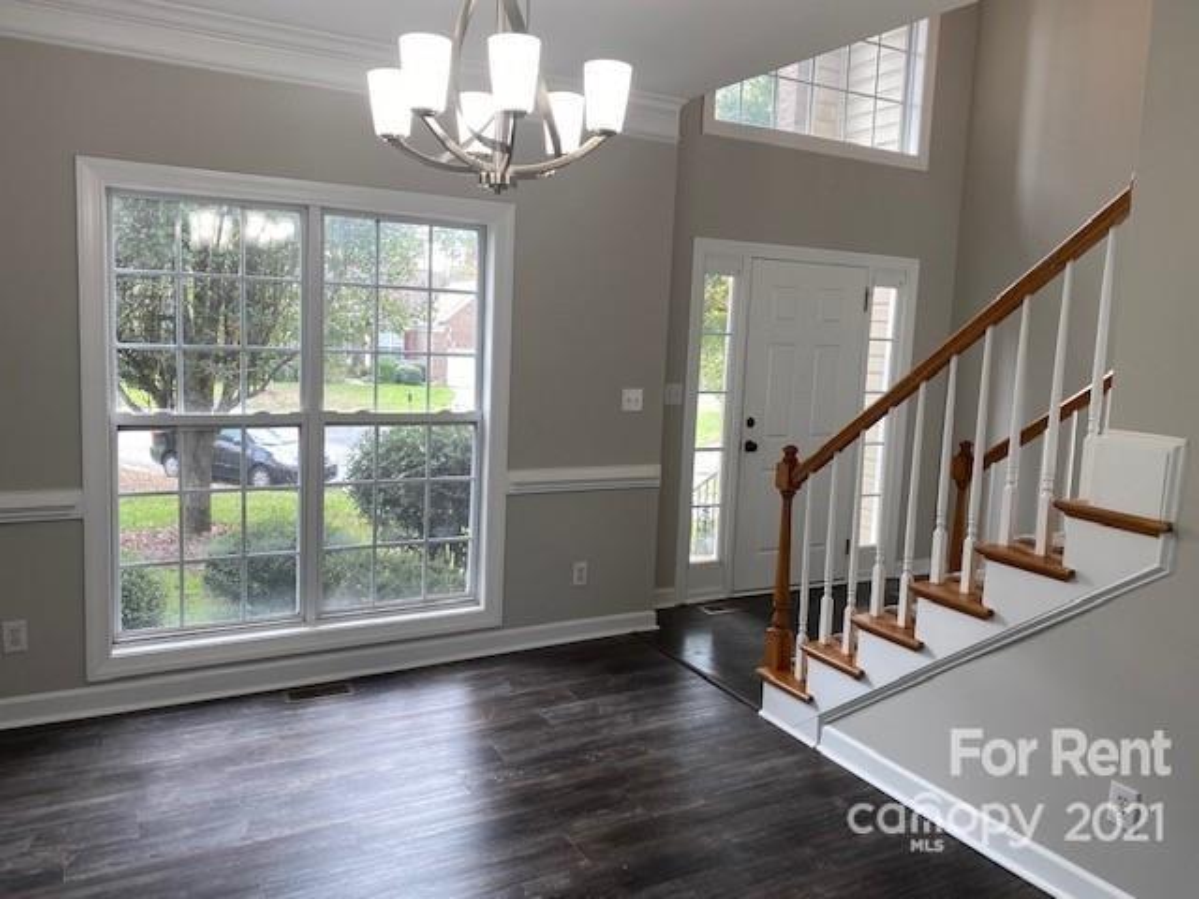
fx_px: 901
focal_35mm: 26
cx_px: 600
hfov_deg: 67.3
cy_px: 450
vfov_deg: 53.1
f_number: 1.8
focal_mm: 4.25
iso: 40
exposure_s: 1/120
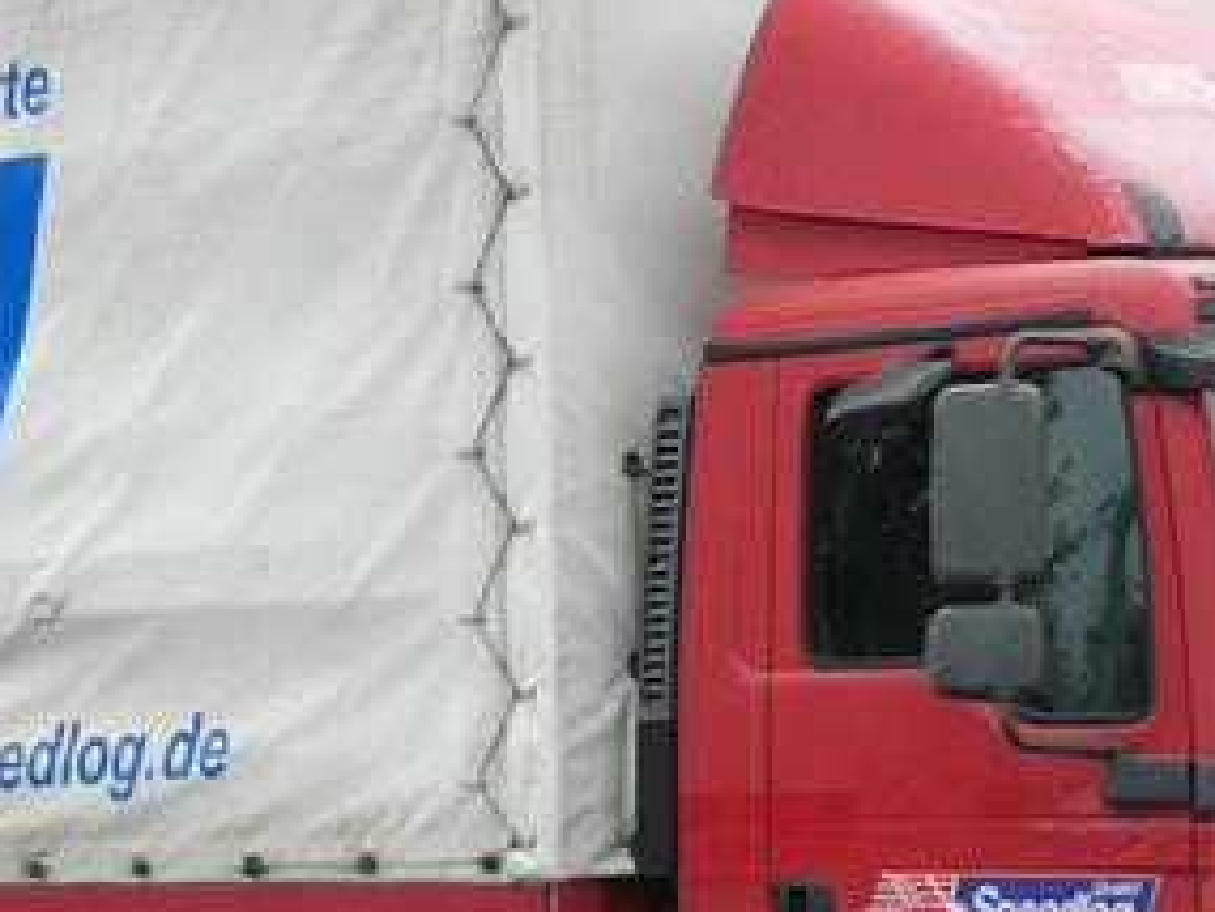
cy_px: 763
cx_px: 405
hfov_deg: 11.5
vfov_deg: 8.7
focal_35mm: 171
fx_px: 6005
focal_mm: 10.9
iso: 160
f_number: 4.3
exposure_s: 1/80
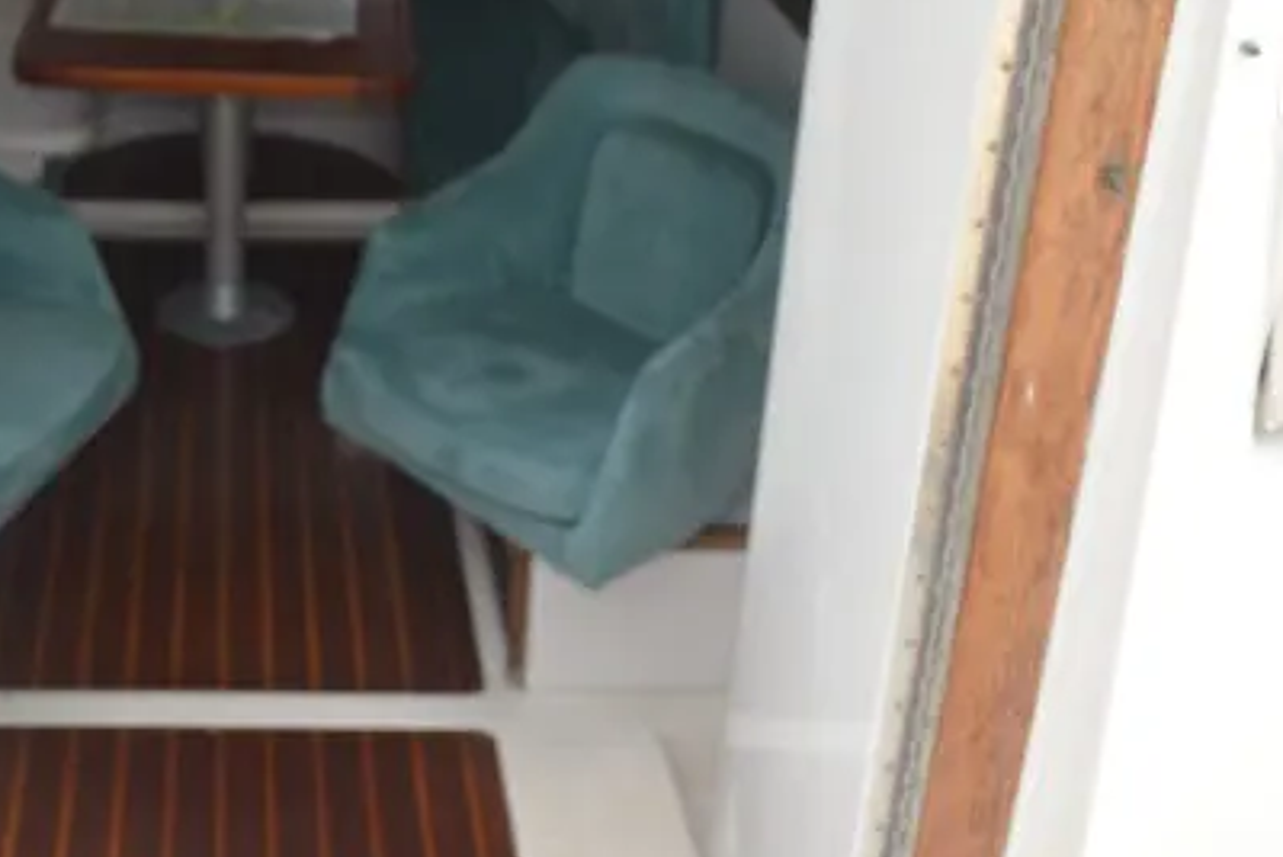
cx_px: 237
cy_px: 185
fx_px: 1925
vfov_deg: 24.7
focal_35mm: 54
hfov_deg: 35.5
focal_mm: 18
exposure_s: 1/200
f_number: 4.5
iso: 100
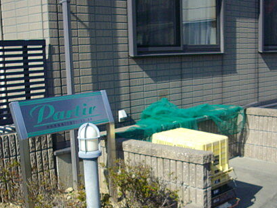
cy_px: 158
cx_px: 168
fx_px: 464
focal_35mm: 58
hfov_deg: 33.1
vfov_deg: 24.9
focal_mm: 6.2
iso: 100
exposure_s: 1/400
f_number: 5.6
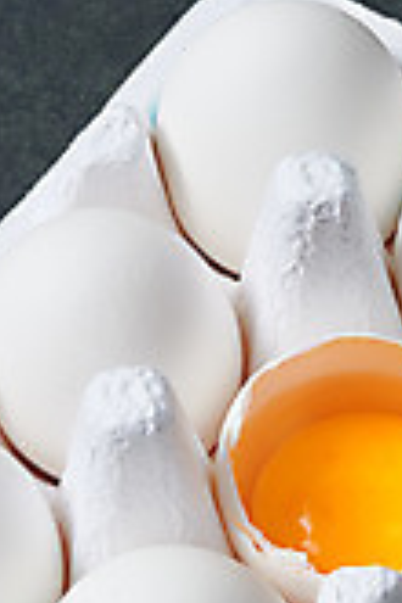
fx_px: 4254
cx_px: 331
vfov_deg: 8.1
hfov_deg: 5.4
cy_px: 523
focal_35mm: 254
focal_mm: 105
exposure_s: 1/125
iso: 100
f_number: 20
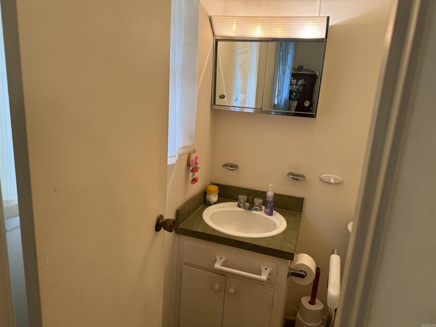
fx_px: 302
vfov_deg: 56.8
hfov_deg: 71.6
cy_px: 164
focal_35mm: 24
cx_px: 218
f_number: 1.78
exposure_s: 1/120
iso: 160
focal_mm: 6.76
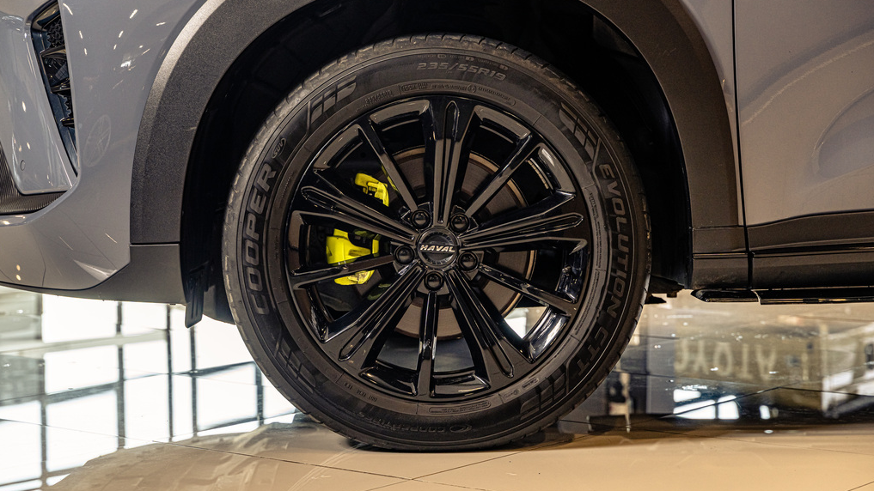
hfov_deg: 26.9
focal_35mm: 79
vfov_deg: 15.3
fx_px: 1831
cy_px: 266
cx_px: 438
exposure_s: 1/200
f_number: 5
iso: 500
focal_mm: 75
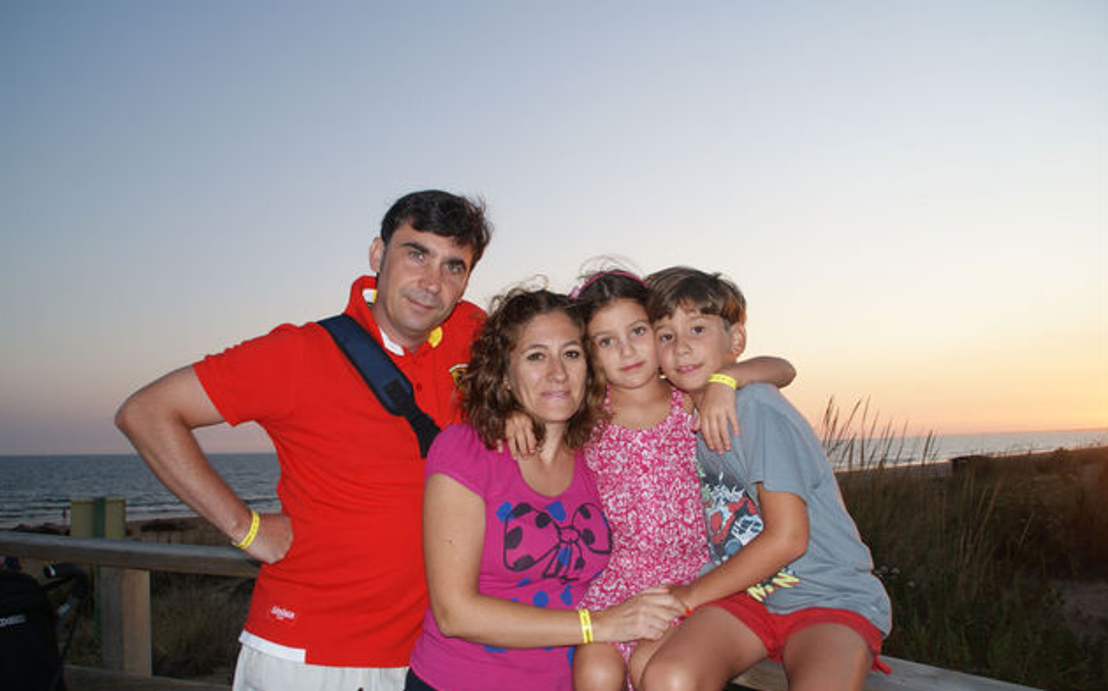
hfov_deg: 66.5
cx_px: 550
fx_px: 845
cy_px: 360
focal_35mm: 28
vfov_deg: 44.5
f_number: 5.6
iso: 100
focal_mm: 18
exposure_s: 1/80
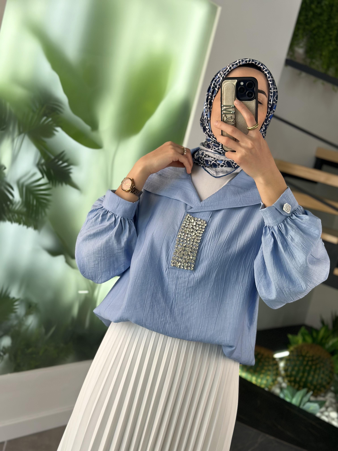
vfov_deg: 39.7
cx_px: 169
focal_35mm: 48
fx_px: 625
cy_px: 226
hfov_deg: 30.3
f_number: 1.78
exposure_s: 1/564
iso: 80
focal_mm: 6.86
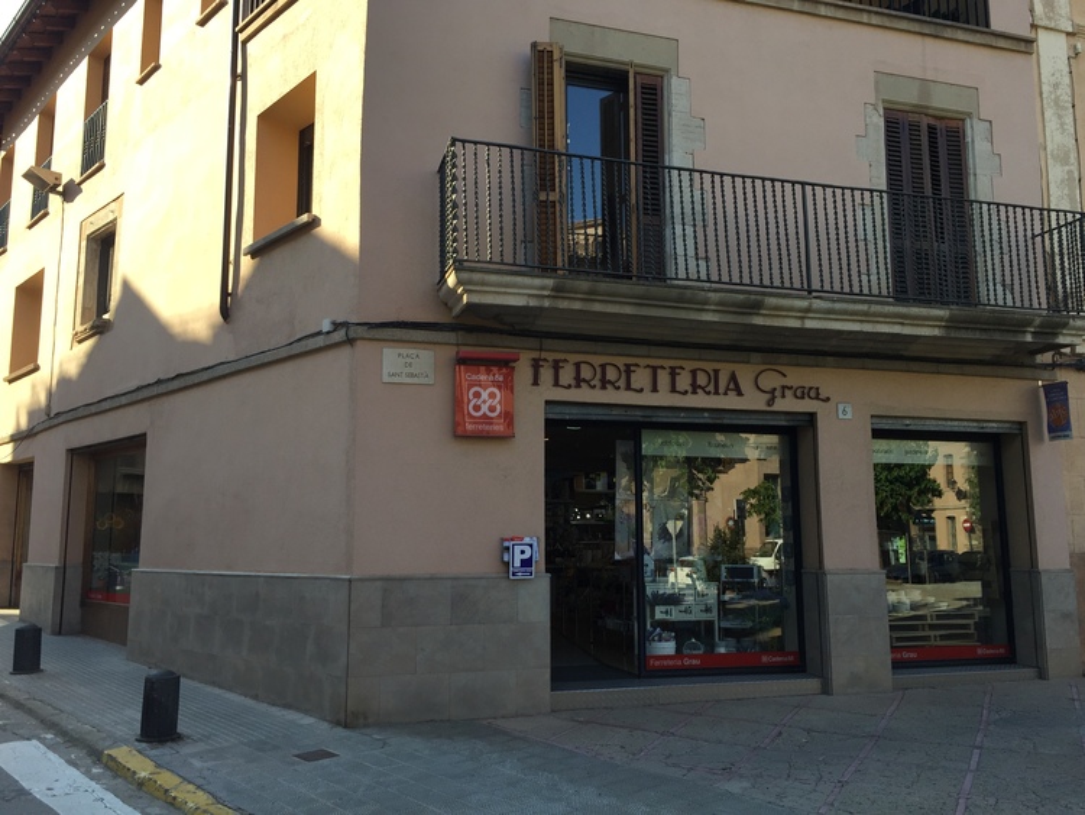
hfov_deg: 61.6
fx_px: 909
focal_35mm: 29
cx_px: 542
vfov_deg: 48.3
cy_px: 408
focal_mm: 4.15
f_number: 2.2
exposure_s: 1/557
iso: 32
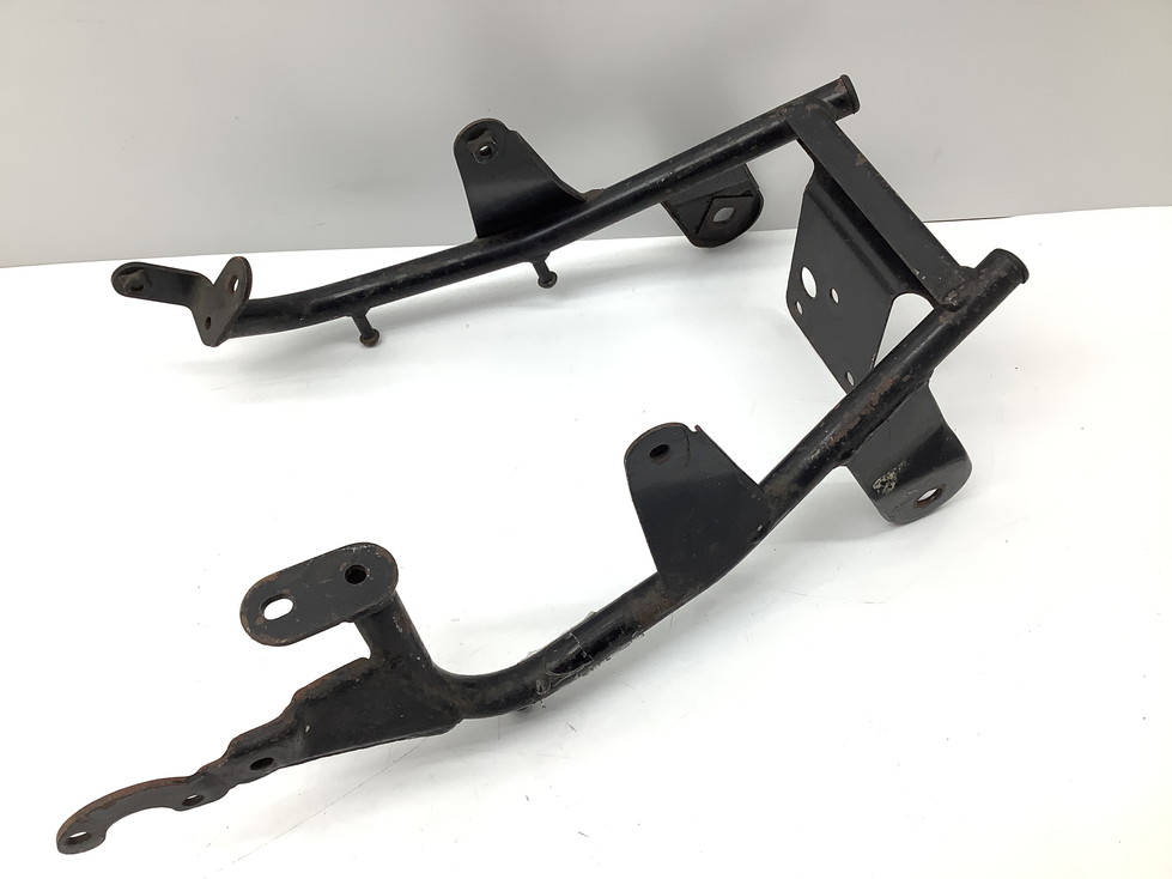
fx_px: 1049
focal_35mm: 31
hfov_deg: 58.4
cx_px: 586
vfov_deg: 45.4
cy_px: 440
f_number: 2.4
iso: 64
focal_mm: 3.3
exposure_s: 1/120
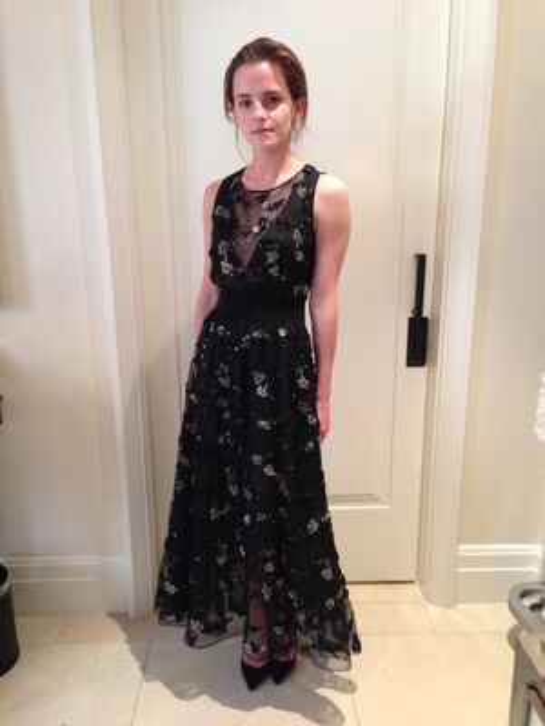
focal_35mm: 33
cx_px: 272
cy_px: 363
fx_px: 693
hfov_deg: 42.9
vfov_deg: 55.4
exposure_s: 1/20
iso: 250
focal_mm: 4.12
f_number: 2.4
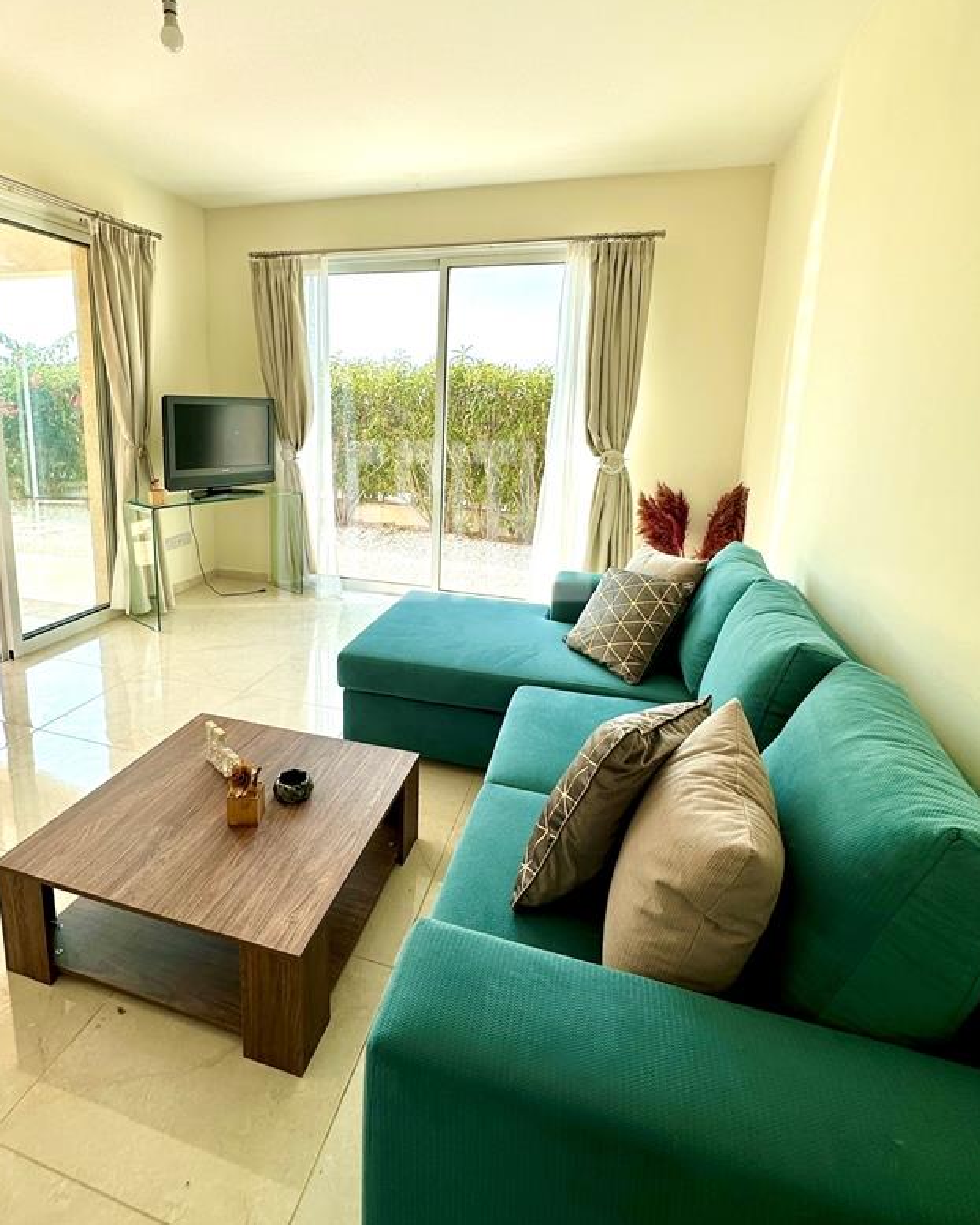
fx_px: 652
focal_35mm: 18
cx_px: 416
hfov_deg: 73.4
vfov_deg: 85.8
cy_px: 523
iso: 40
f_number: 2.2
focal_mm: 2.22
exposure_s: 1/629
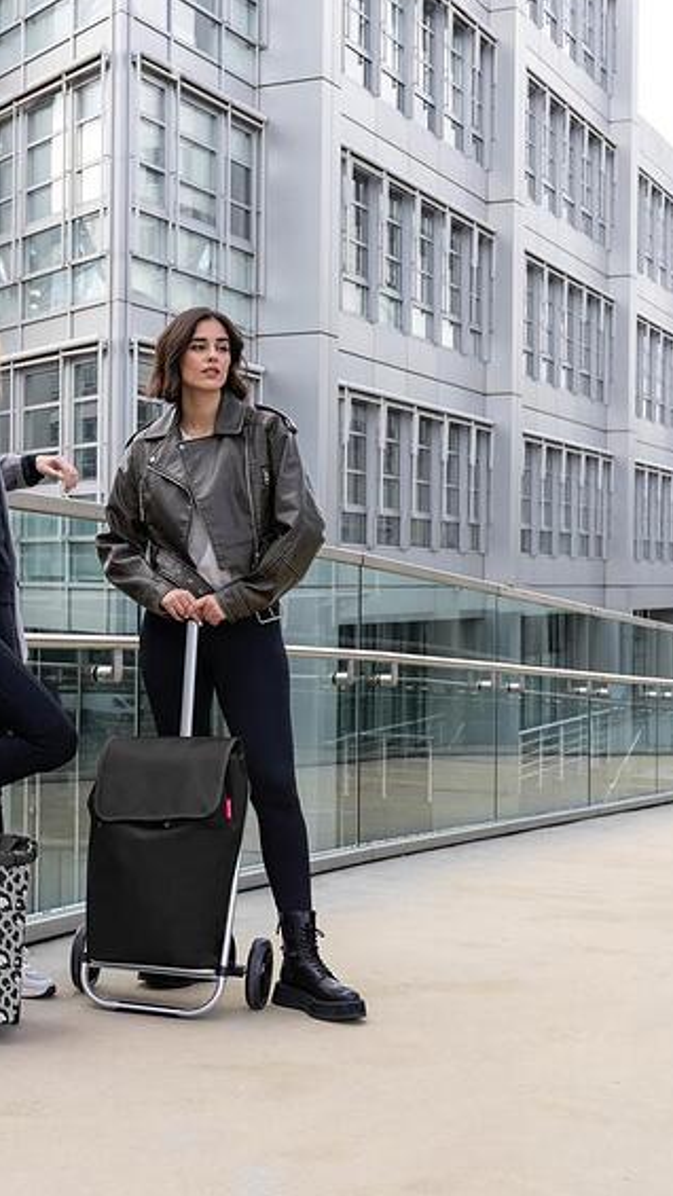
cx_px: 200
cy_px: 593
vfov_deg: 39.2
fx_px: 1681
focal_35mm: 53
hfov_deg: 22.5
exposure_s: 1/800
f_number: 5.6
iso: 800
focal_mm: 33
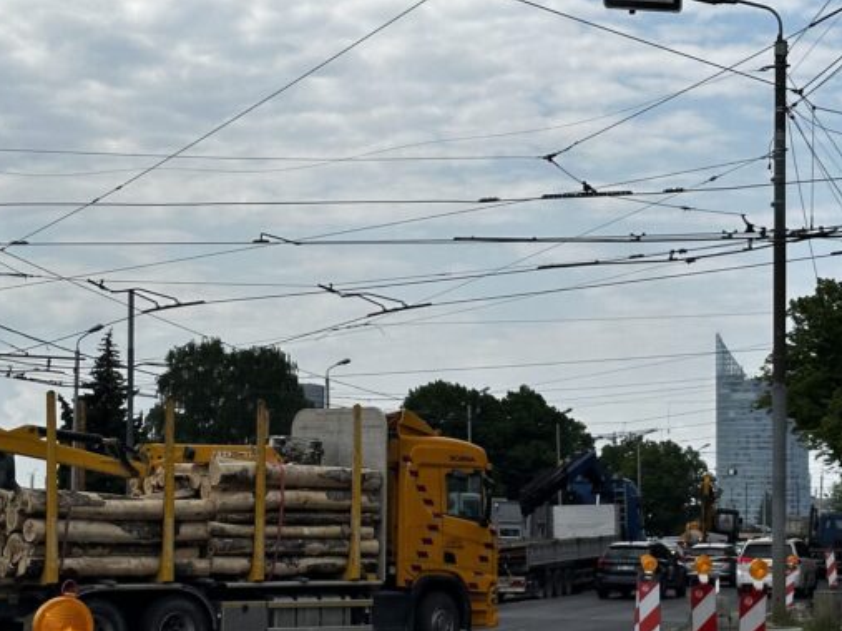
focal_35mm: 97
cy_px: 422
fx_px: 2359
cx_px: 432
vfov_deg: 15.2
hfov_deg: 20.2
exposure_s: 1/5263
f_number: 1.78
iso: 64
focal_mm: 6.86
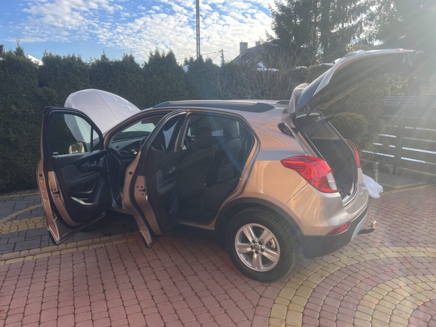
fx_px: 327
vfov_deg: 53.1
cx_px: 218
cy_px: 164
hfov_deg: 67.3
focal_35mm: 26
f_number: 1.5
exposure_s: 1/1000
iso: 50
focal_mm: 5.7
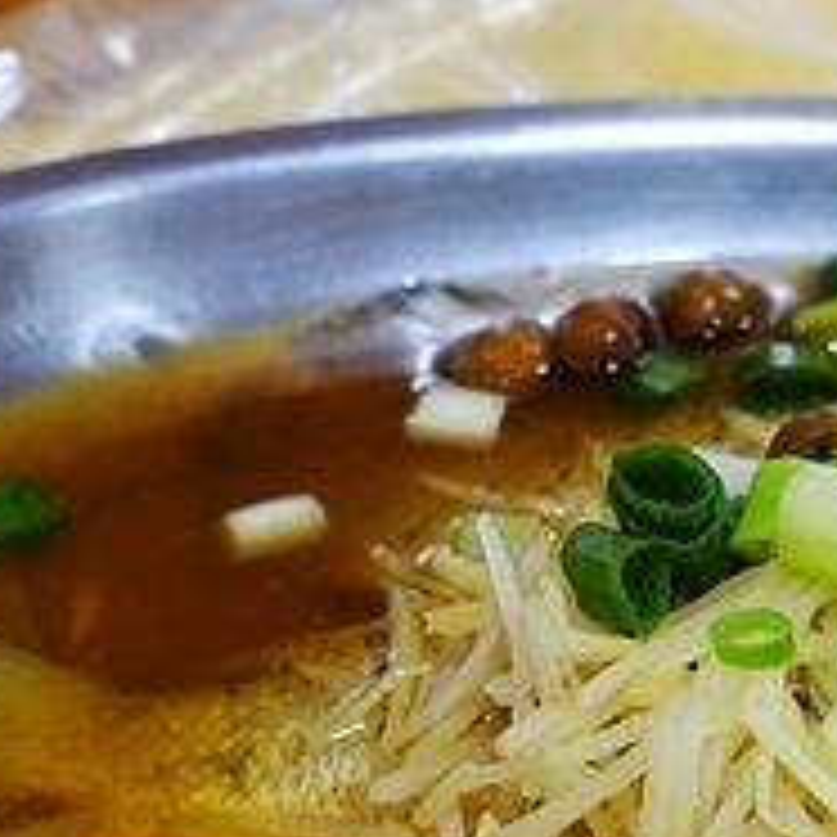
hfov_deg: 19.2
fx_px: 2435
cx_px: 747
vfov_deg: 19.3
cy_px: 646
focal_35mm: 89
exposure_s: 1/30
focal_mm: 10.89
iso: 400
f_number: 2.5
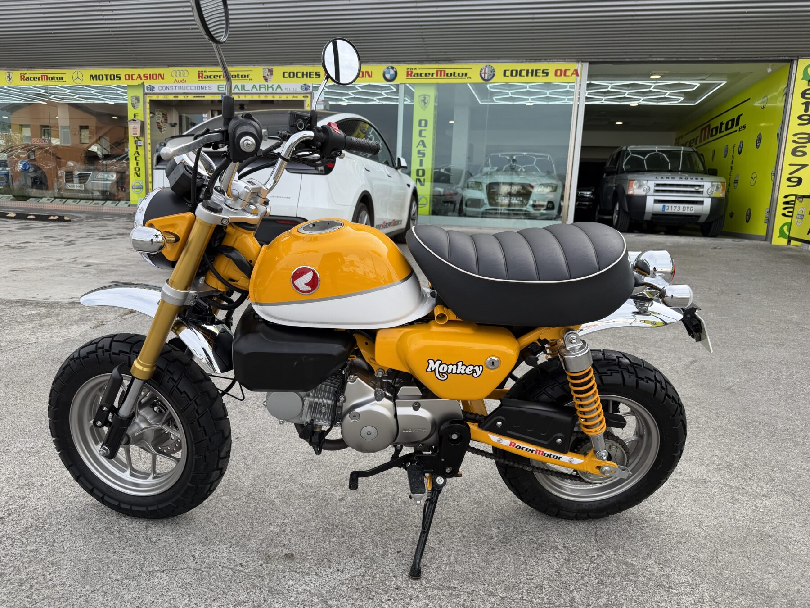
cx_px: 405
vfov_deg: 56.8
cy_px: 304
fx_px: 562
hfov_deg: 71.6
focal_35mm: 24
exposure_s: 1/1770
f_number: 1.78
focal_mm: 6.76
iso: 80
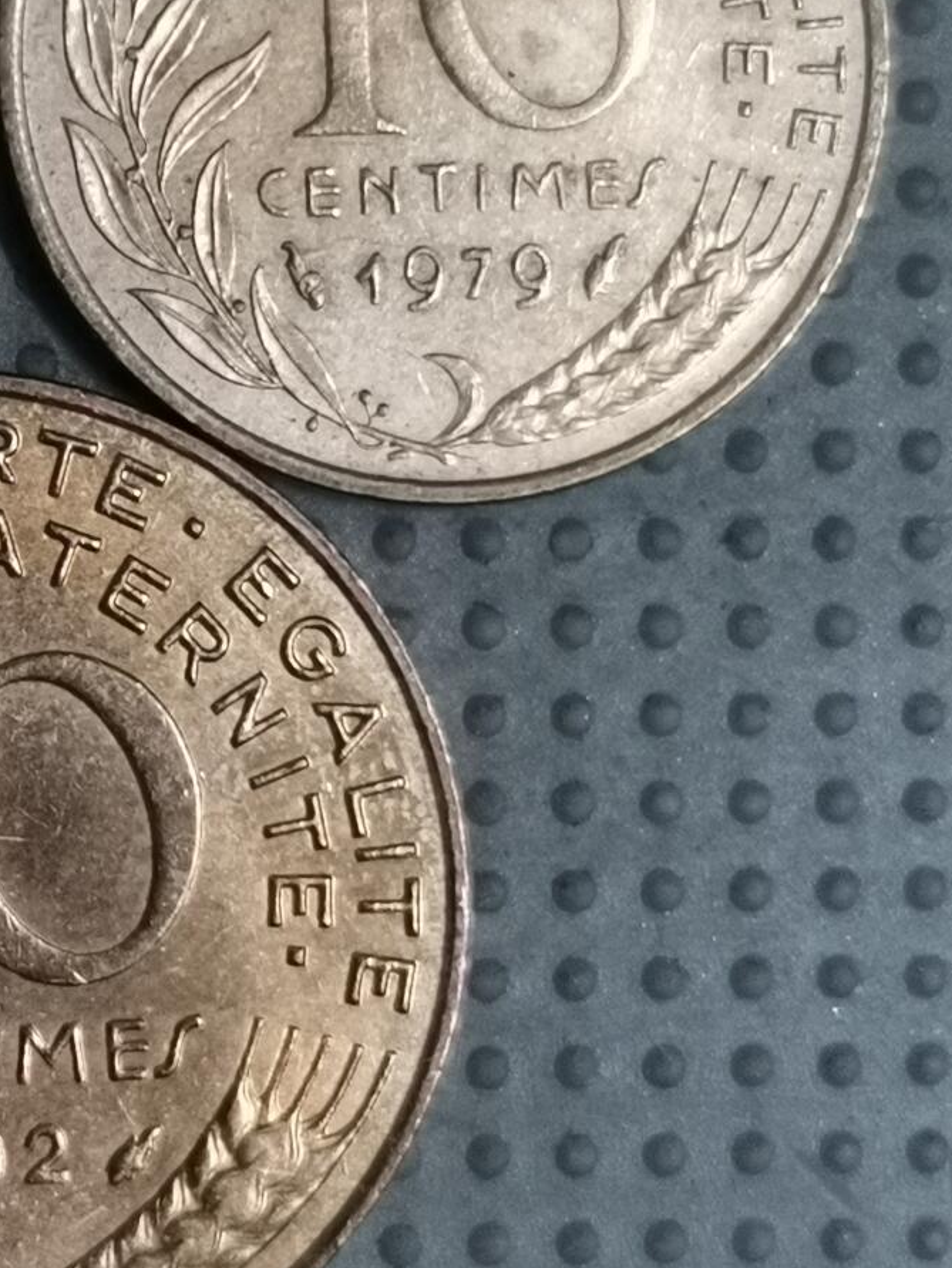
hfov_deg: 13.9
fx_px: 3847
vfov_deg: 18.7
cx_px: -1
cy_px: 468
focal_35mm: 105
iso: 320
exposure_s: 1/30
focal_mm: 4.75
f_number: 1.8
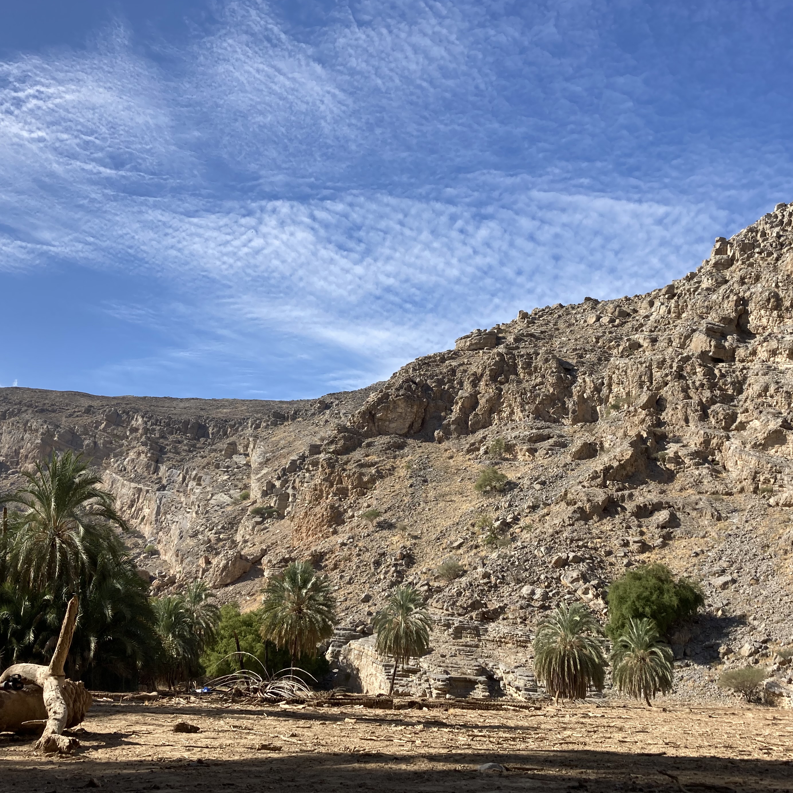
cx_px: 403
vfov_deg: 46.0
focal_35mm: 36
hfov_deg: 46.0
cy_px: 383
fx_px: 933
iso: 20
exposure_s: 1/1919
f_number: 1.8
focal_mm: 3.99
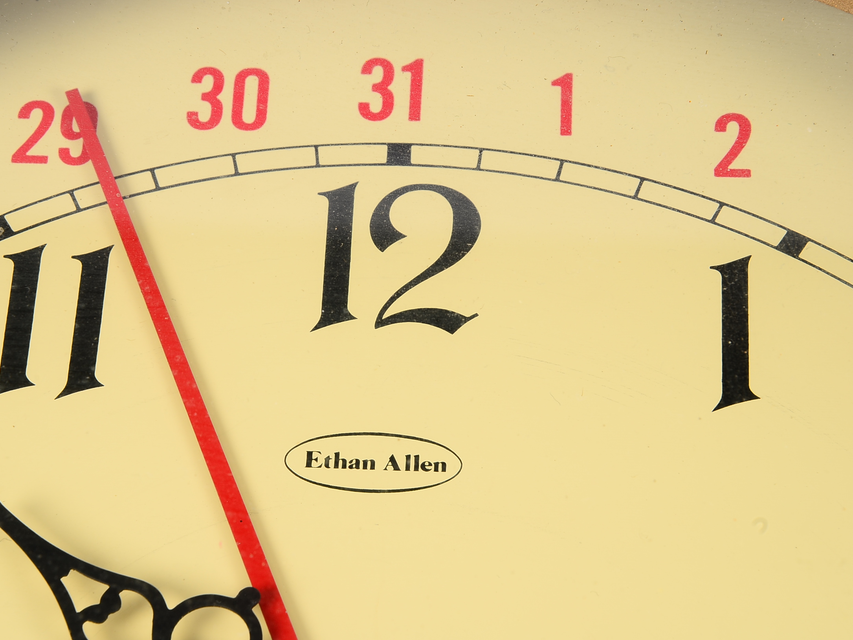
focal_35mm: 172
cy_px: 320
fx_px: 4227
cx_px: 378
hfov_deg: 11.5
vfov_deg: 8.7
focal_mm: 105
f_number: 14
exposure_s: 1/160
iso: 100
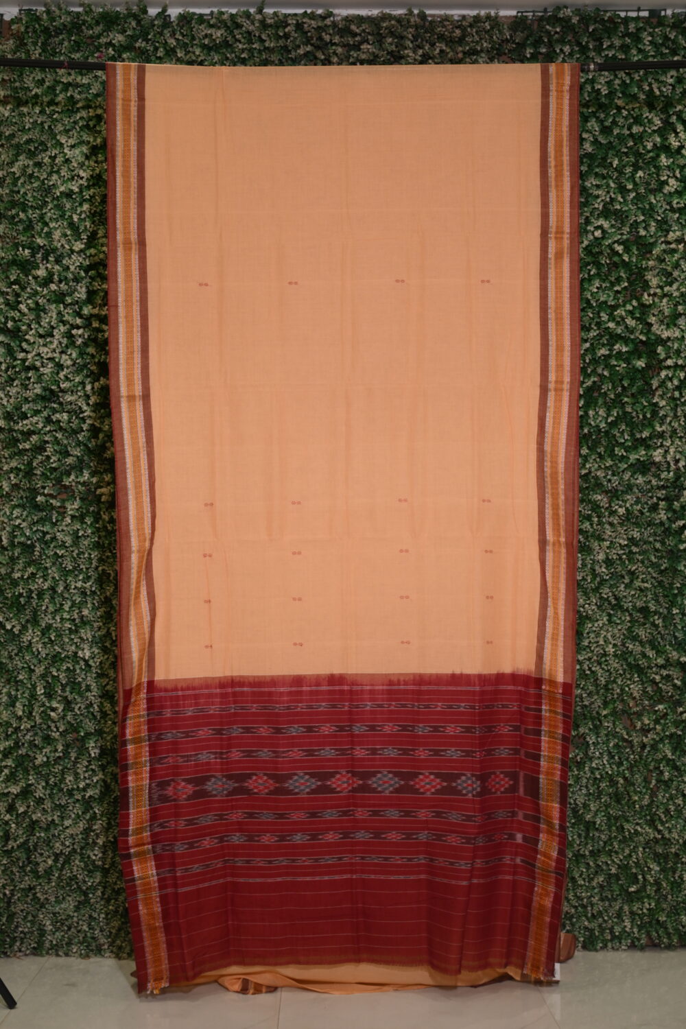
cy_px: 514
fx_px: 1315
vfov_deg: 42.7
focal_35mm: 46
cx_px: 343
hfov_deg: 29.2
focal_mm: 46
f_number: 6.3
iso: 500
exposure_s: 1/125
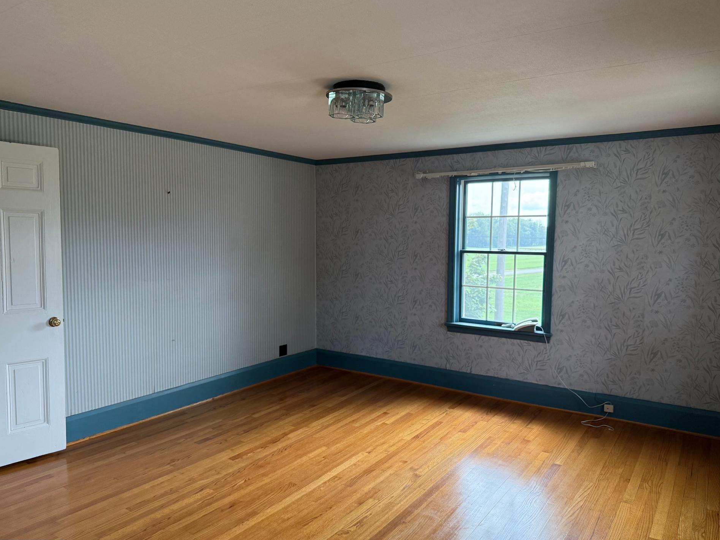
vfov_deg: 53.1
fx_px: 541
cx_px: 359
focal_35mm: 26
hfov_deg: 67.3
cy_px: 282
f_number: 1.78
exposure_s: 1/157
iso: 200
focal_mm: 6.76
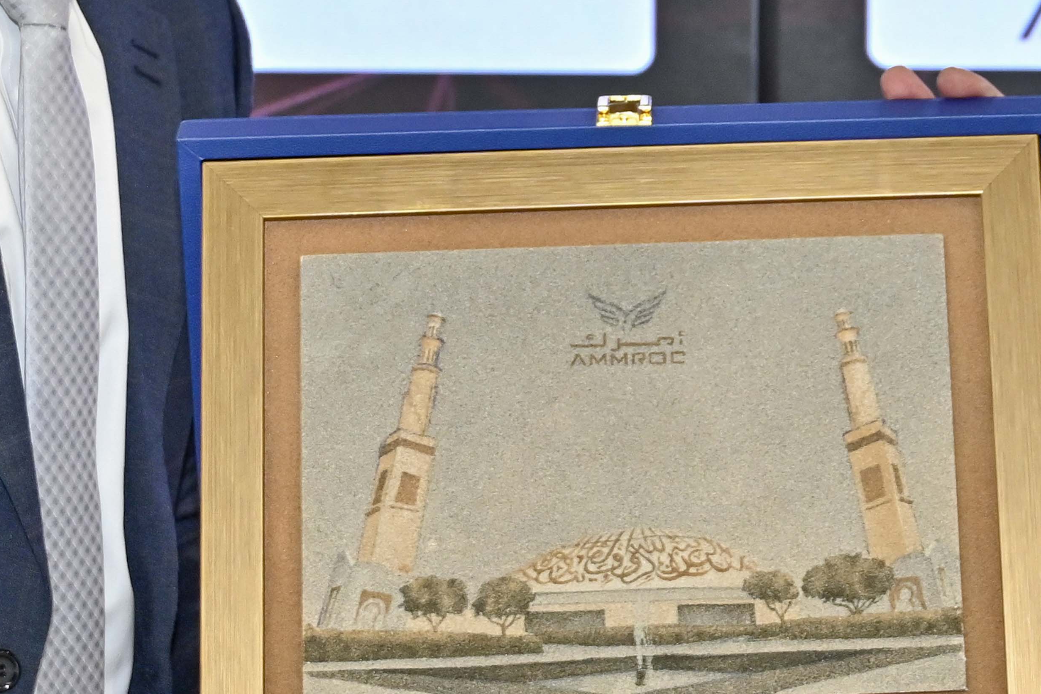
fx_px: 3345
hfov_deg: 17.6
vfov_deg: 11.7
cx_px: 808
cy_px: -15
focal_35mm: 116
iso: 500
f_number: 4
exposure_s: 1/100
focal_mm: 34.5
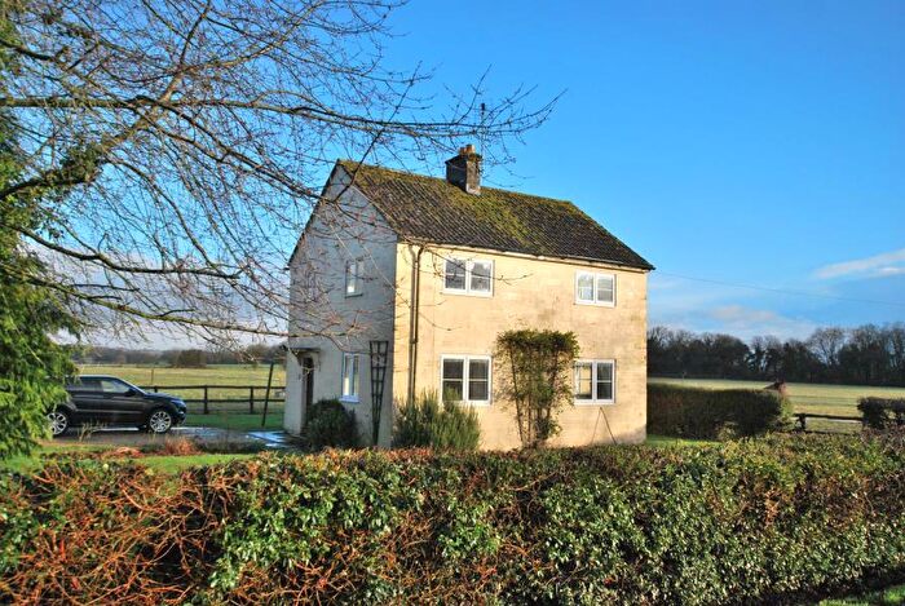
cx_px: 452
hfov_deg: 61.9
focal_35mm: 30
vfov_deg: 43.7
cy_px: 303
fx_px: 755
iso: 400
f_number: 5.6
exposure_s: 1/1250
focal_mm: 20
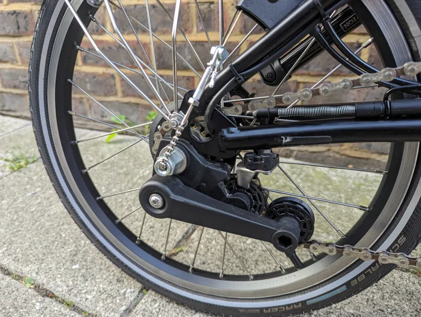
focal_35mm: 24
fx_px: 292
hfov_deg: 71.5
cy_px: 158
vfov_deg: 56.9
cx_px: 210
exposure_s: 1/127
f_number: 1.85
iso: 81
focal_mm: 6.81
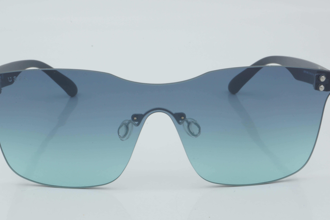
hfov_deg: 22.5
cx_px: 159
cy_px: 114
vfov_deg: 15.1
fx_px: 830
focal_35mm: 91
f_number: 32
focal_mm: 55
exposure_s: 1/3
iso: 100
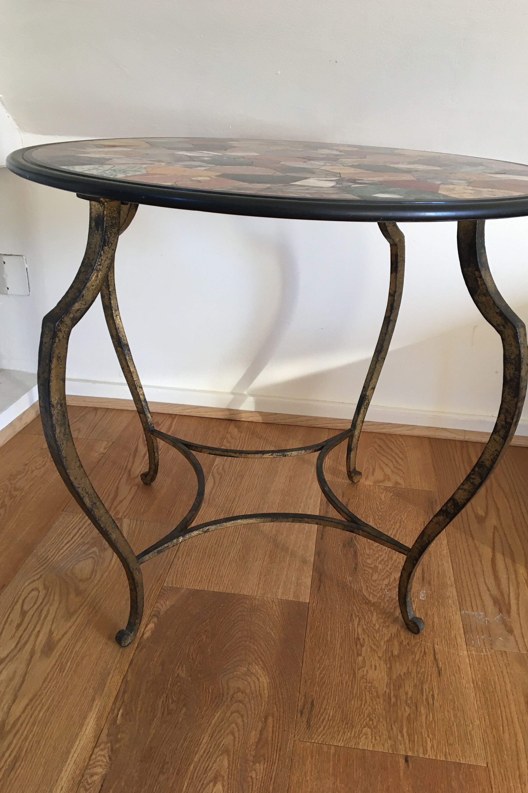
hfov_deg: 42.3
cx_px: 279
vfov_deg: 60.3
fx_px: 682
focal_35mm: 31
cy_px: 392
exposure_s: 1/33
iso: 100
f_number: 2.2
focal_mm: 4.15
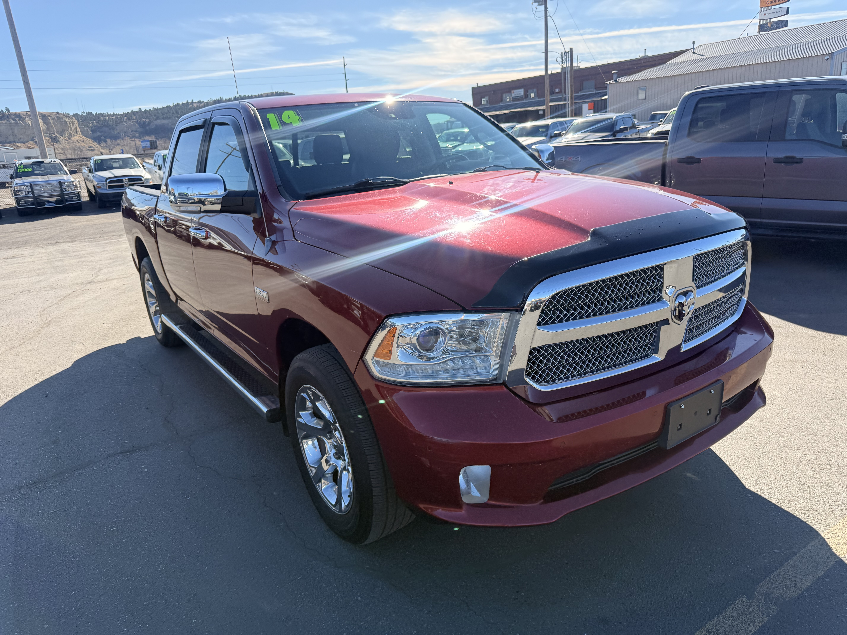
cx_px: 424
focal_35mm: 24
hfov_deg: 71.6
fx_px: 587
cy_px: 318
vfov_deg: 56.8
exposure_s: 1/2801
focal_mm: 6.76
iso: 100
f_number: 1.78
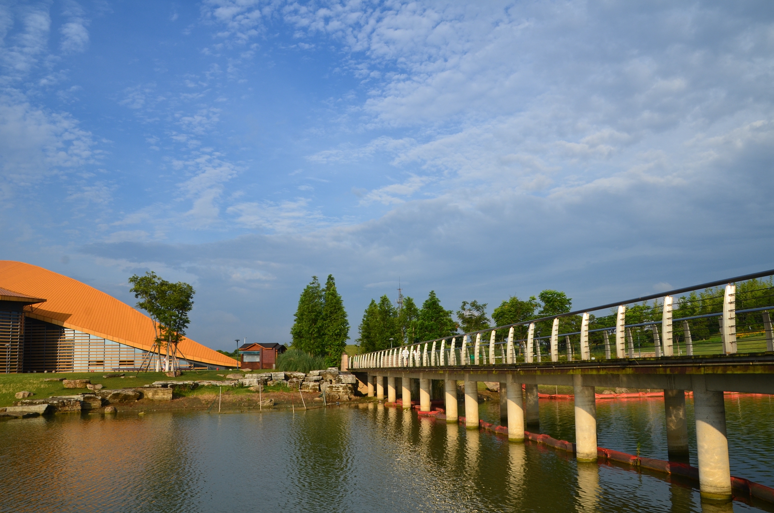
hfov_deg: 62.0
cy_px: 256
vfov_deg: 43.4
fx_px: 644
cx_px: 387
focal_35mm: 30
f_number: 10
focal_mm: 20
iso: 200
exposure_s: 1/320
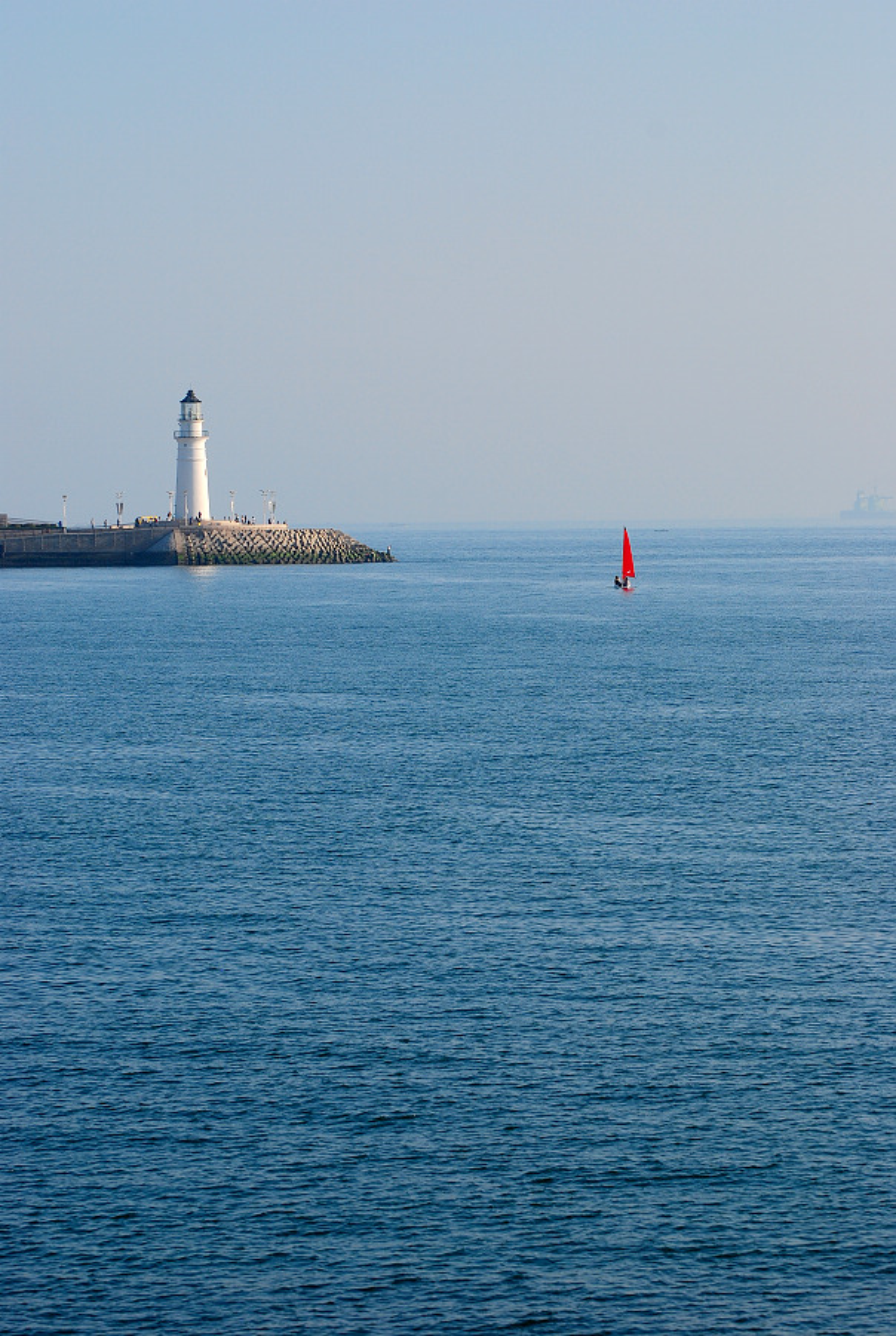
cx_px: 448
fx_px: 5017
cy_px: 668
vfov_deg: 15.2
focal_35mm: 135
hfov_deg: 10.2
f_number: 8
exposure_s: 1/400
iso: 100
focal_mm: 90
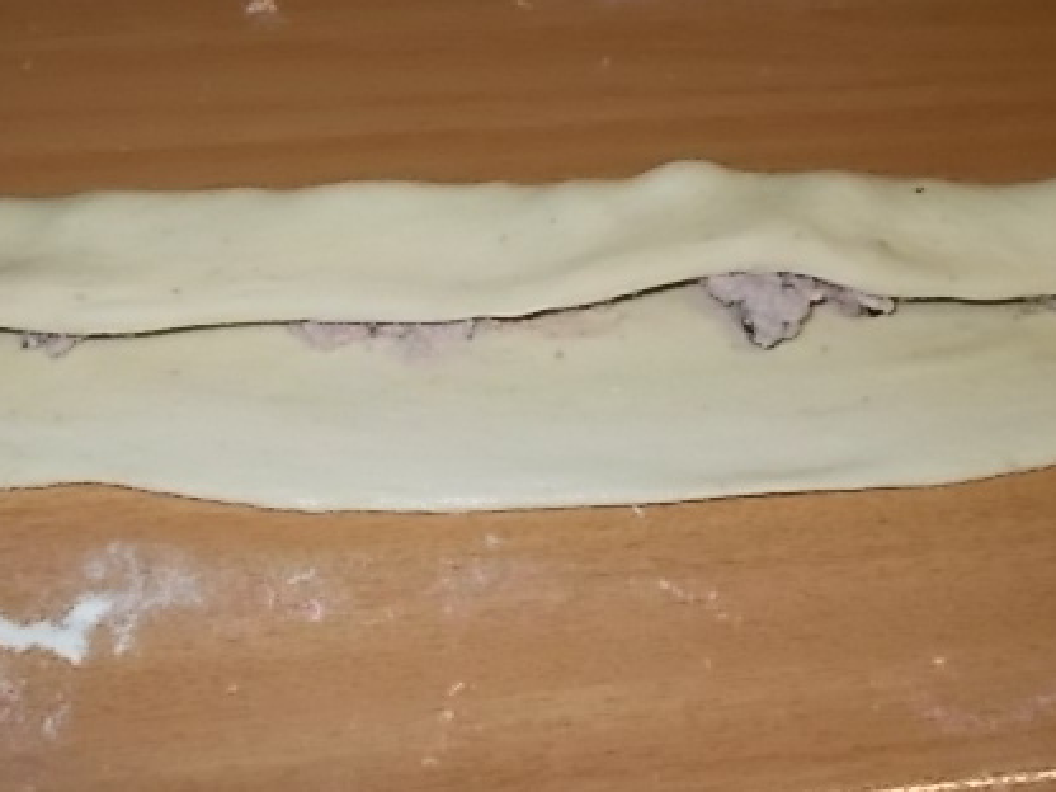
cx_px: 462
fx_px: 1220
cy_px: 376
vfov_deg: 36.0
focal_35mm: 40
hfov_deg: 46.7
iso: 200
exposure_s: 1/25
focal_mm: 4.6
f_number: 3.2
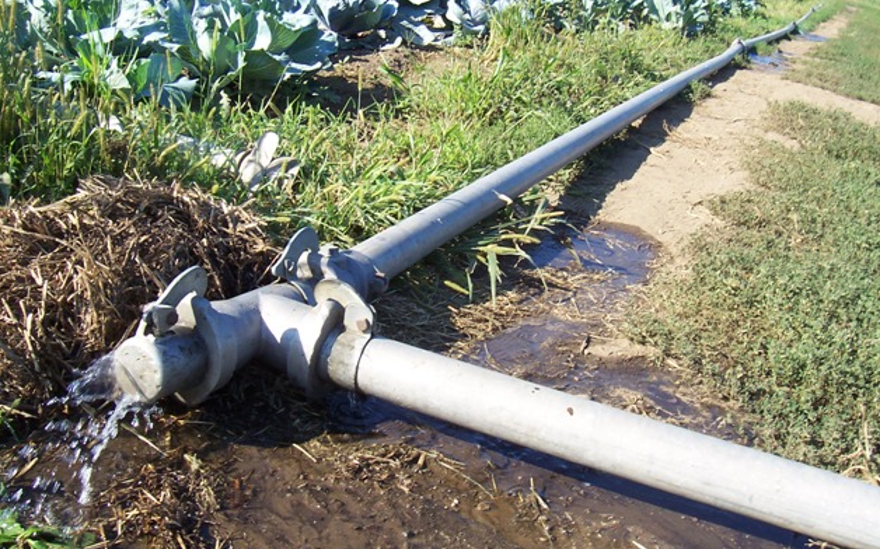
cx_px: 439
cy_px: 246
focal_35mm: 40
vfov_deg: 31.9
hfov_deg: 49.3
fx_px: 959
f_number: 5.6
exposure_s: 1/180
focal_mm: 5.6
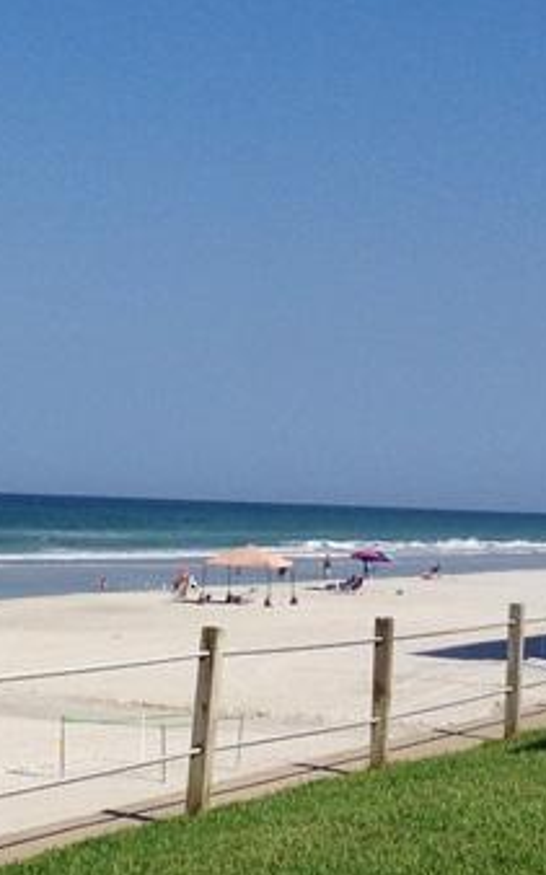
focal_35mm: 106
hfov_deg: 12.1
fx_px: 2526
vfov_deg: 19.6
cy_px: 368
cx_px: -60
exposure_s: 1/3195
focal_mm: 4.12
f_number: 2.4
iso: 50
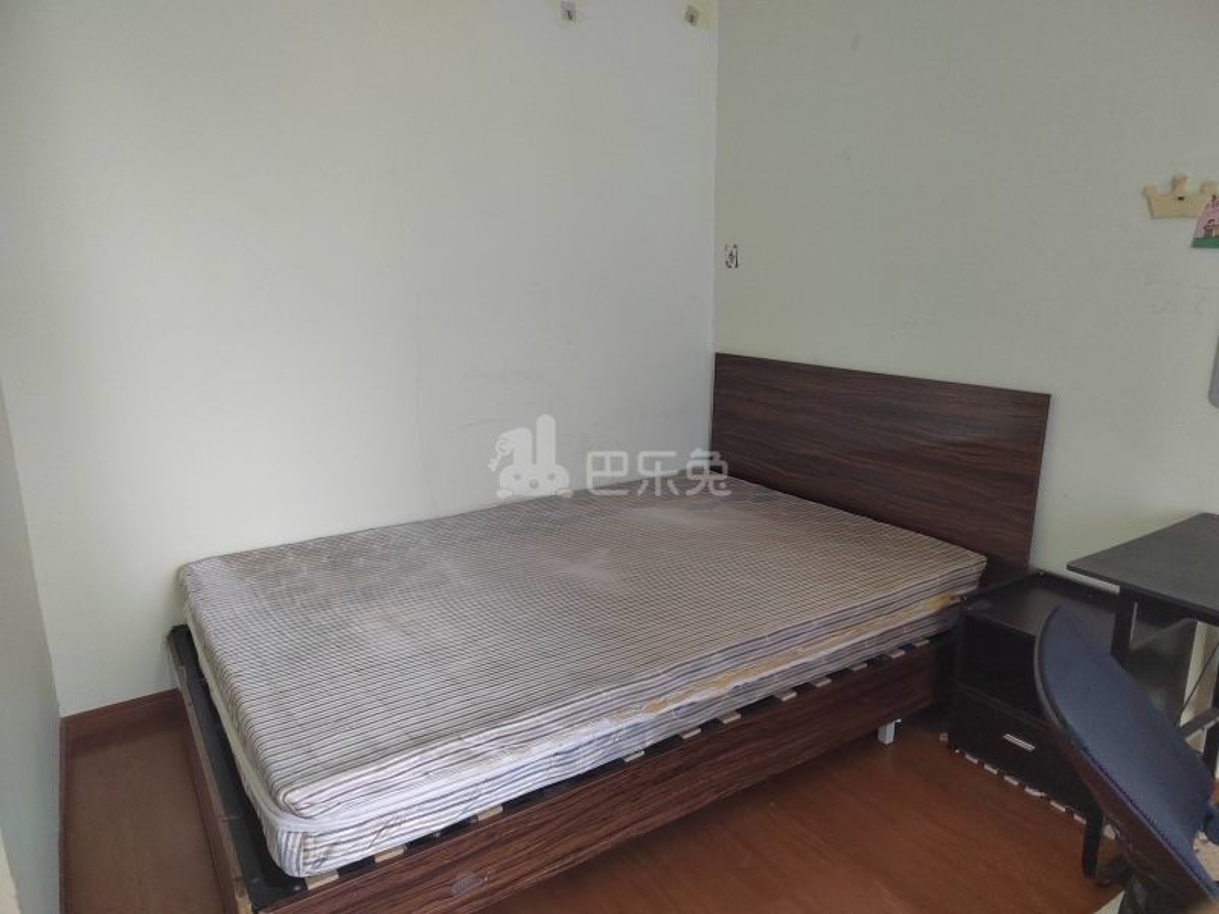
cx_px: 610
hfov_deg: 73.9
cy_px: 457
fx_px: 810
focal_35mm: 23
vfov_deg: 58.9
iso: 1706
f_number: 1.9
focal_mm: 5.52
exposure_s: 1/50
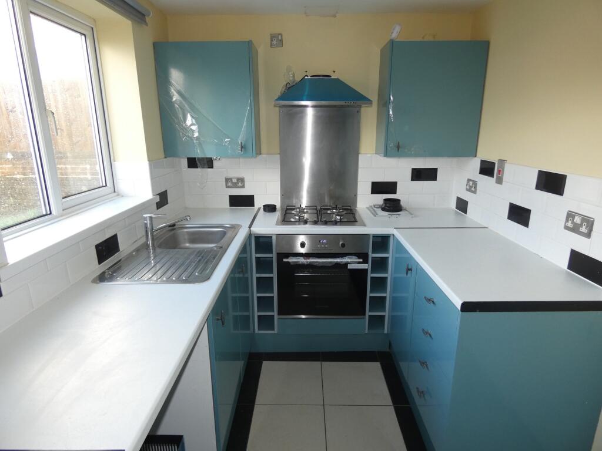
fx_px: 348
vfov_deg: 66.0
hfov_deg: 81.7
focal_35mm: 20
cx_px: 301
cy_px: 226
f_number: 2.8
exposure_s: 1/60
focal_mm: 3.6
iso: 200
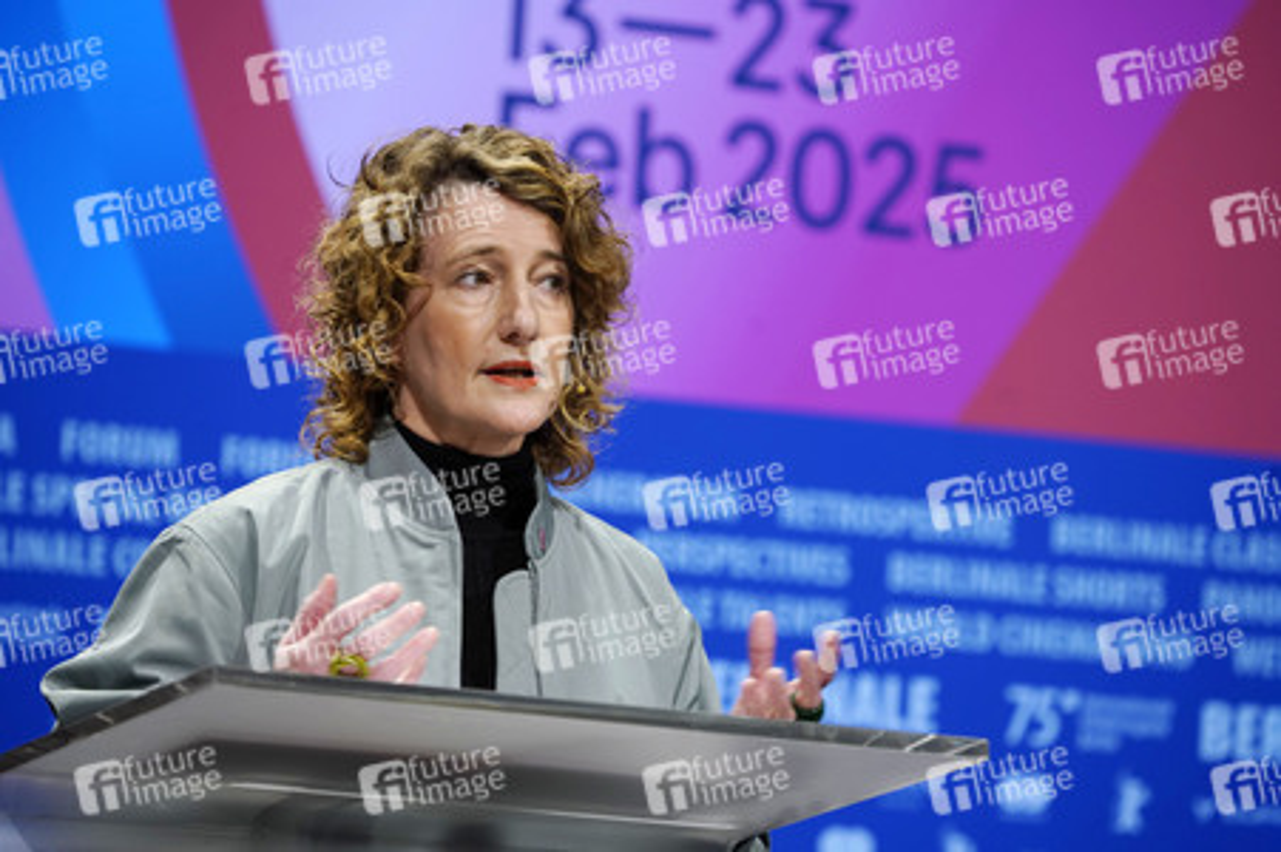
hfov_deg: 10.3
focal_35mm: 200
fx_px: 7111
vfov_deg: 6.9
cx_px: 640
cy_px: 426
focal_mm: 200
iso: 1000
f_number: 5.6
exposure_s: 1/60
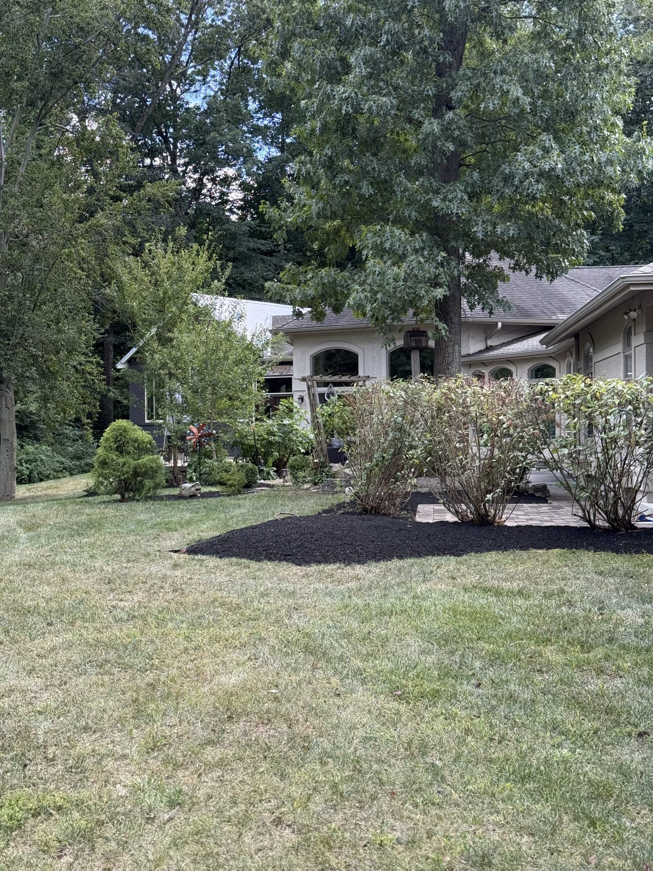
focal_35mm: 48
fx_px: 1207
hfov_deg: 30.3
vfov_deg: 39.7
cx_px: 326
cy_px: 436
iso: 100
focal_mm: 6.76
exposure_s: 1/570
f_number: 1.78
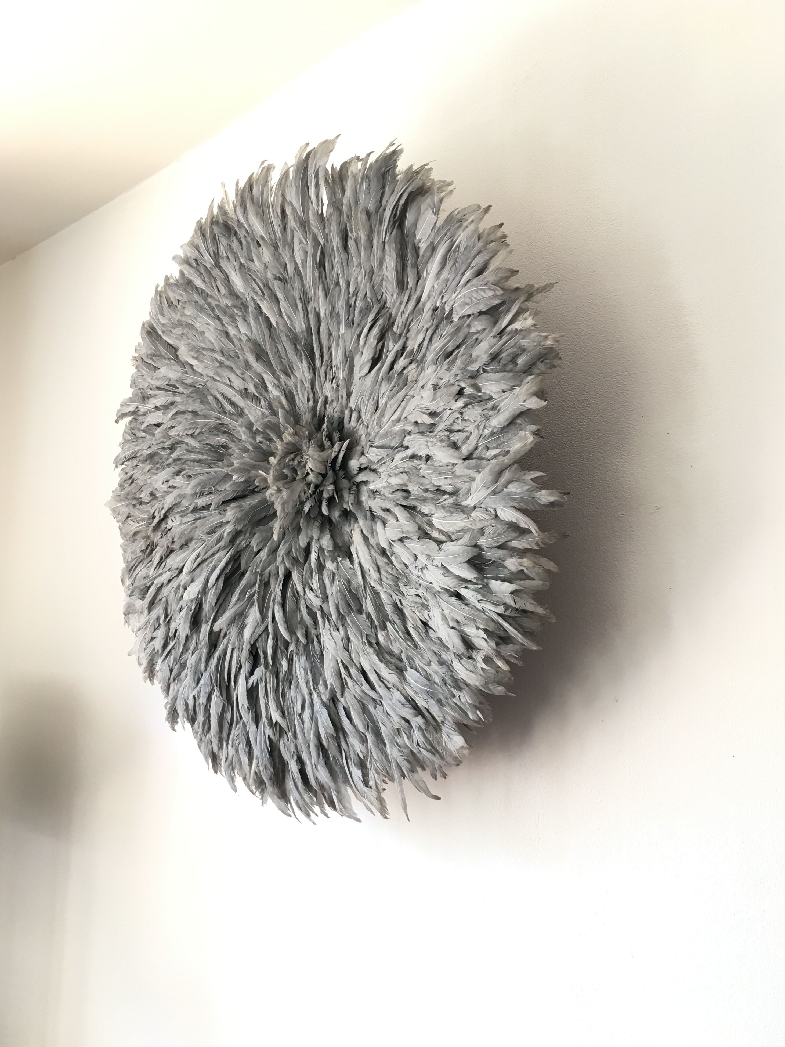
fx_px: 907
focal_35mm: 30
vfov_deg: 60.0
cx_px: 389
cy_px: 515
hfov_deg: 46.8
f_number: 2.2
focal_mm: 4.15
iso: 50
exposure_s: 1/33
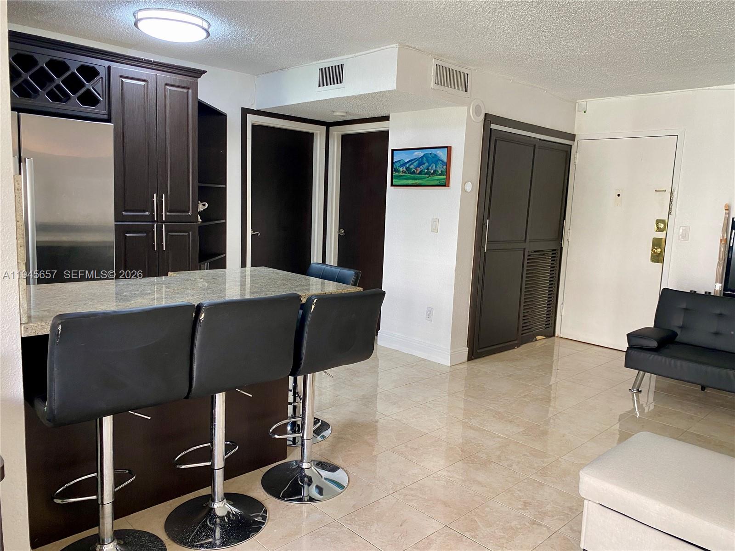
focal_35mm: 26
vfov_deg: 53.1
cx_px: 368
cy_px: 276
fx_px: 552
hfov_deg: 67.3
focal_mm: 4.25
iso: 100
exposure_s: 1/60
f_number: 1.8
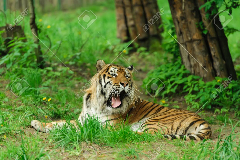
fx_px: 1332
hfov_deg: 10.3
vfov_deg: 6.9
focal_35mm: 200
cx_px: 120
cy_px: 80
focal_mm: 200
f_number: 3.5
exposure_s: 1/400
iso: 1000
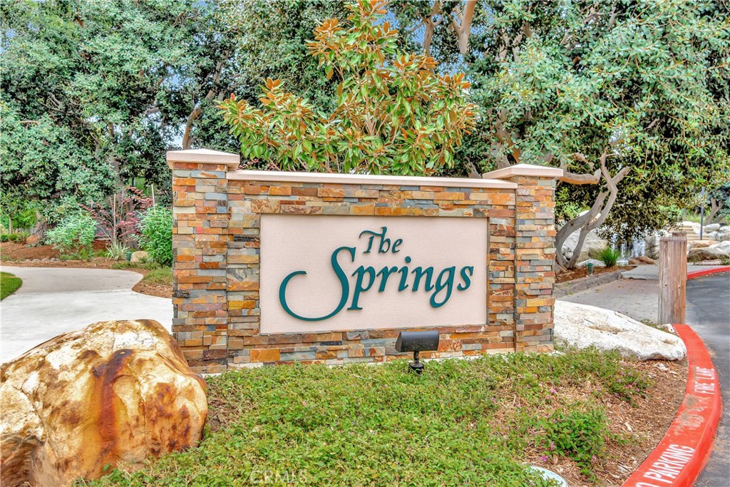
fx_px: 548
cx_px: 365
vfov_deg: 47.9
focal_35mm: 27
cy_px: 244
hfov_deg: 67.4
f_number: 6.3
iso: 100
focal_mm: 18
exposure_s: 1/80
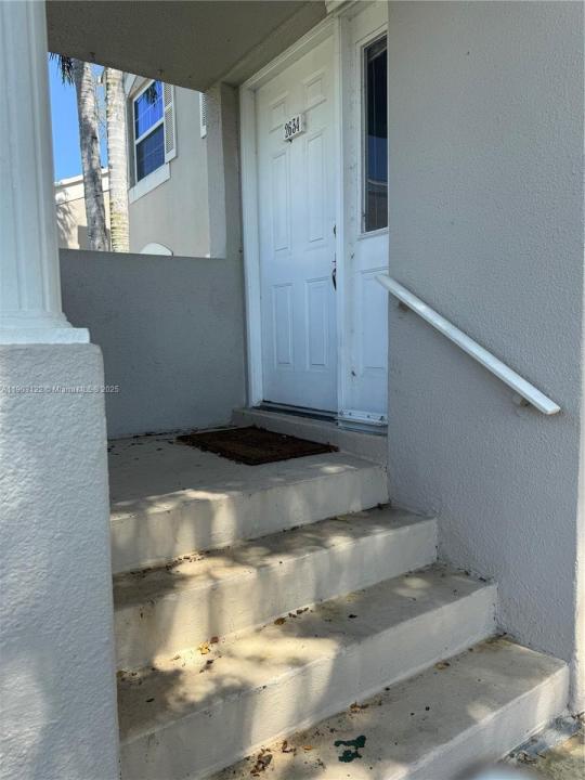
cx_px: 292
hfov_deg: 56.8
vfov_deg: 71.6
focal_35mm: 24
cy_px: 390
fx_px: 541
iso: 80
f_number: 1.78
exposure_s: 1/1337
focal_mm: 6.76
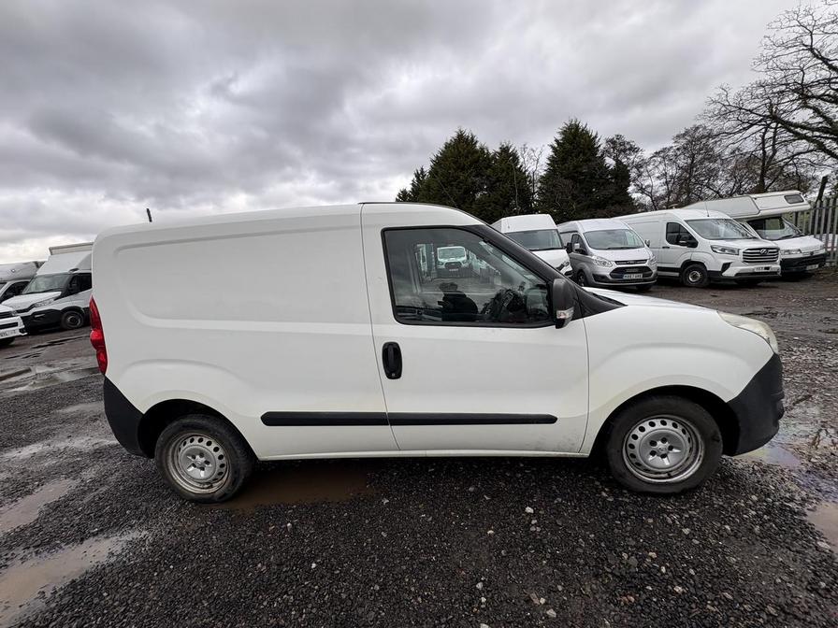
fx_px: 339
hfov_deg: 102.1
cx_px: 419
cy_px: 314
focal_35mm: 14
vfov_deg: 85.7
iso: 40
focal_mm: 2.22
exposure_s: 1/260
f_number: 2.2
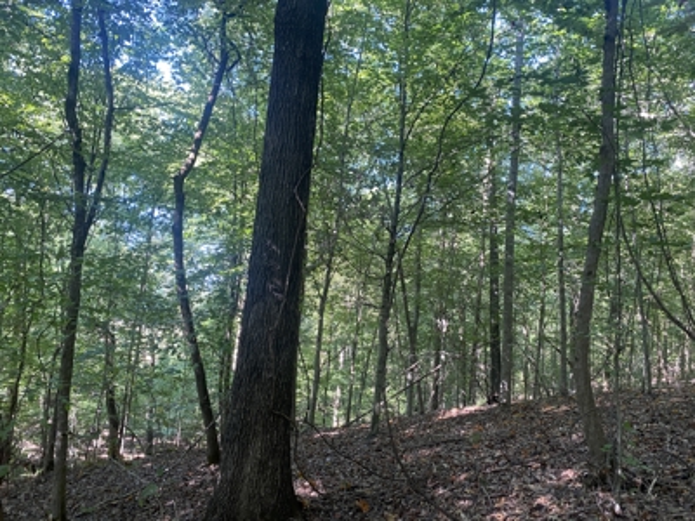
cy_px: 260
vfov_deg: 53.1
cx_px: 348
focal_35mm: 26
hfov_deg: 67.3
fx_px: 522
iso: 125
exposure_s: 1/75
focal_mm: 4.25
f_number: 1.8
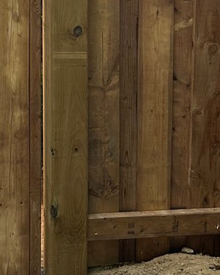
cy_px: -84
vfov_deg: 19.0
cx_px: -79
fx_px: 757
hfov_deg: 15.6
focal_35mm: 93
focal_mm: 6.86
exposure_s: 1/368
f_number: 1.78
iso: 80
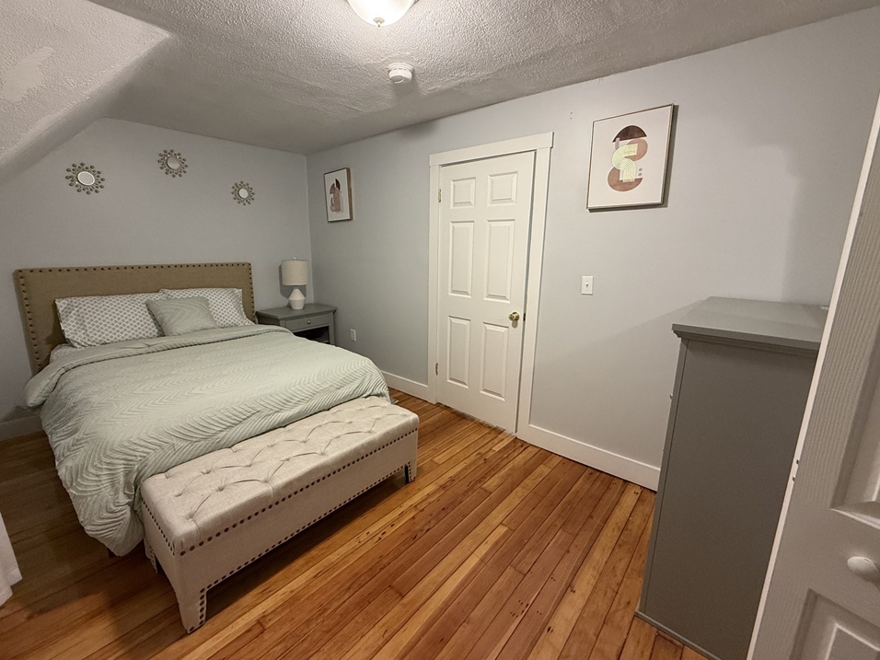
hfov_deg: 98.1
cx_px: 423
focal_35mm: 15
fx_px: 381
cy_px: 321
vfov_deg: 81.7
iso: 400
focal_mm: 2.22
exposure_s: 1/60
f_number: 2.2
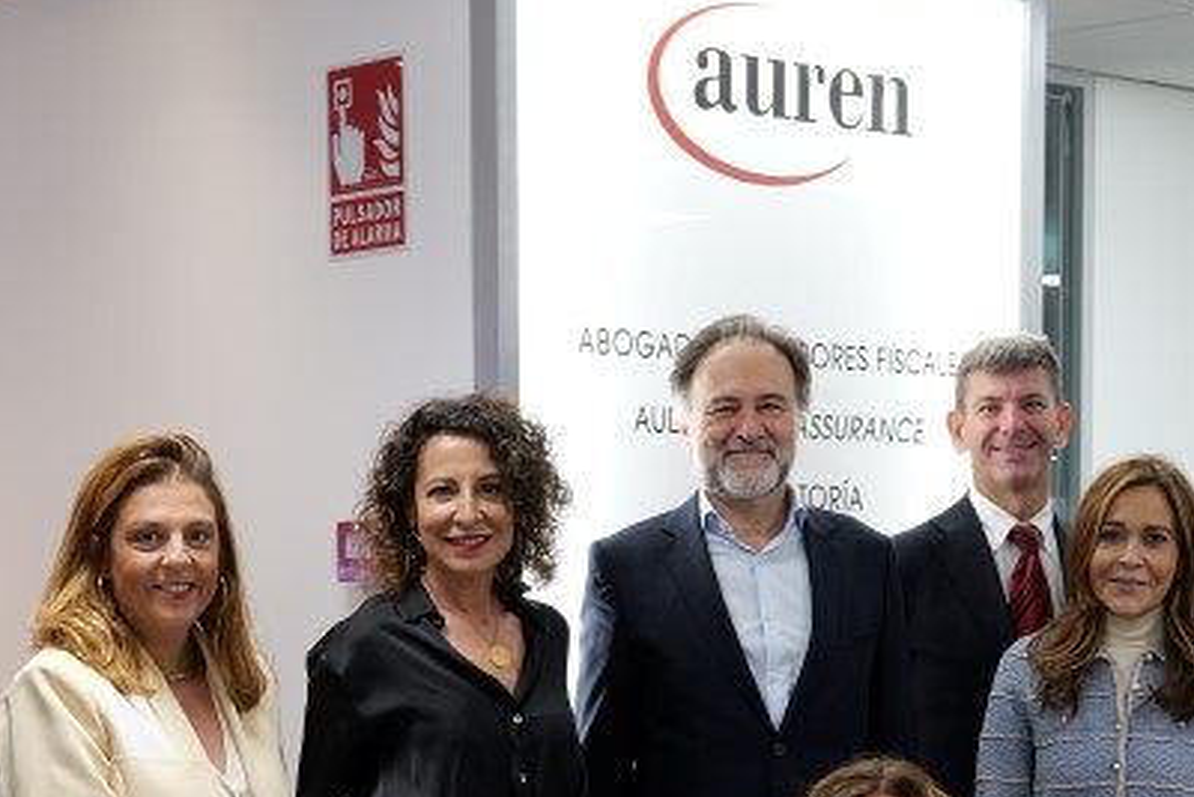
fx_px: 3152
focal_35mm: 95
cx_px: 687
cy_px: 973
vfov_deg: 14.0
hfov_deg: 21.4
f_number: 4
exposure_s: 1/50
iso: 640
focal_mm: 33
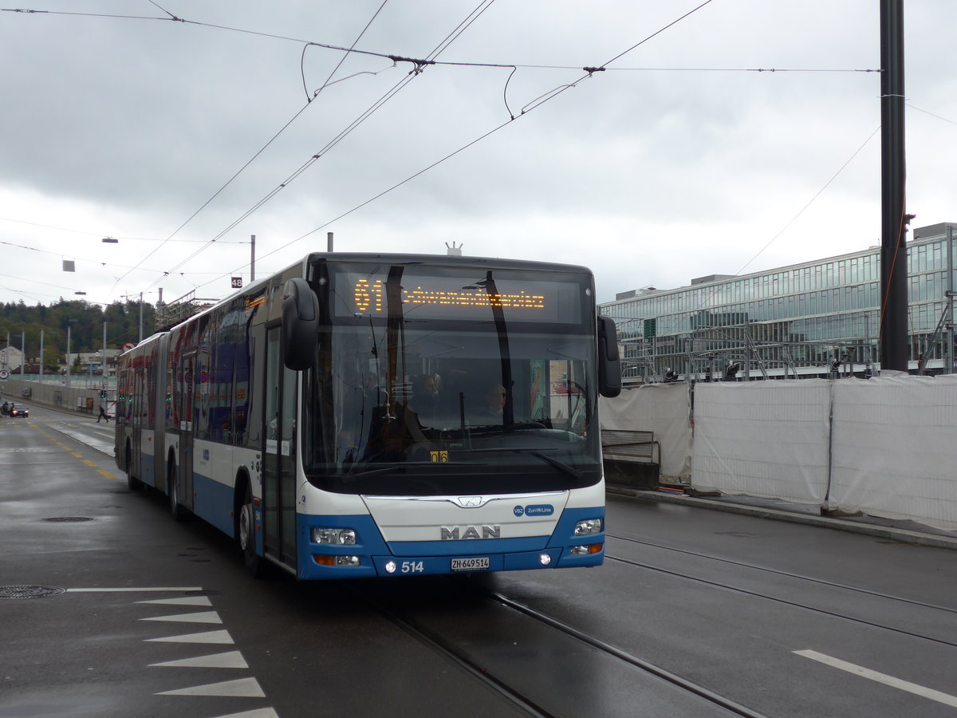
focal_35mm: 44
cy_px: 359
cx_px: 478
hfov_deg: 42.9
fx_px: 1216
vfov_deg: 32.9
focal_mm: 9
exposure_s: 1/800
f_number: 2.8
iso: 80
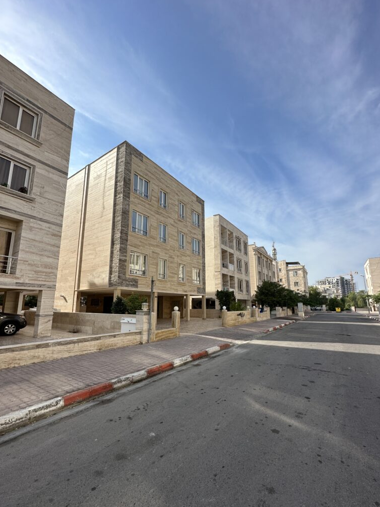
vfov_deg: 98.1
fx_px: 220
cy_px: 267
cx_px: 184
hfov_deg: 81.7
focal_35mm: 15
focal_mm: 2.22
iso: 50
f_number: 2.2
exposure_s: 1/1795
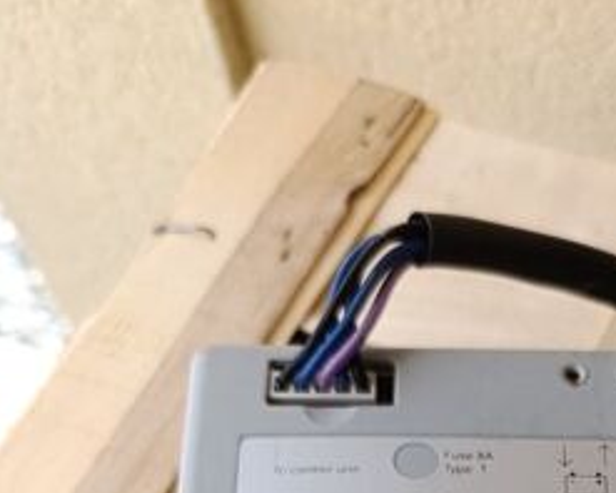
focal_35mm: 58
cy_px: 728
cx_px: 594
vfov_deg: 22.0
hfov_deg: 30.5
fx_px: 1058
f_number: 1.6
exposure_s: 1/126
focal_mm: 6.14
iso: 50
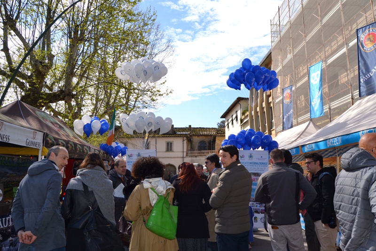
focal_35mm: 27
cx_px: 188
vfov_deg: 47.9
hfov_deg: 67.4
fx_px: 282
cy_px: 126
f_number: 9
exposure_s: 1/200
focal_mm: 18
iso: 100
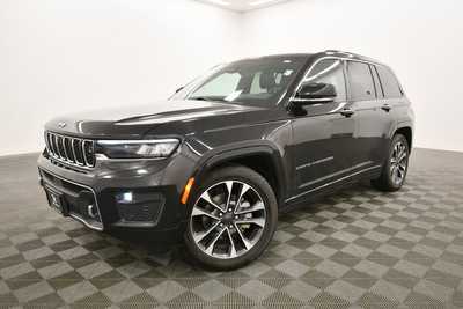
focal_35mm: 27
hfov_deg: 67.4
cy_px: 154
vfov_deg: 48.0
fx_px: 347
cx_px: 232
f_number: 5.3
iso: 1250
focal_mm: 18
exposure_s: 1/125
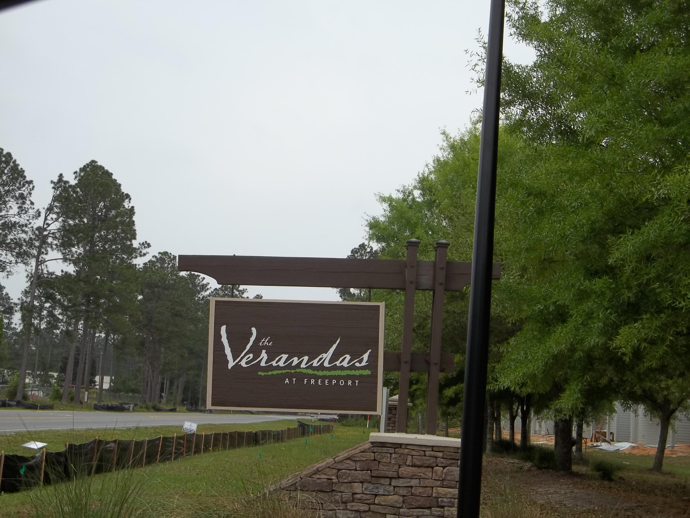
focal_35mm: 63
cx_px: 345
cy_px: 259
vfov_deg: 23.3
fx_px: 1256
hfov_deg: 30.7
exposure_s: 1/500
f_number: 4
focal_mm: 11.3
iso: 64
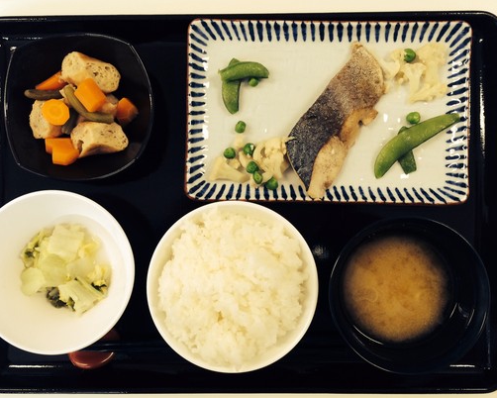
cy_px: 203
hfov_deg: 55.6
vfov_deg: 45.8
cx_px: 238
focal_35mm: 32
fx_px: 471
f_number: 2.2
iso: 50
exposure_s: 1/30
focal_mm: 4.12
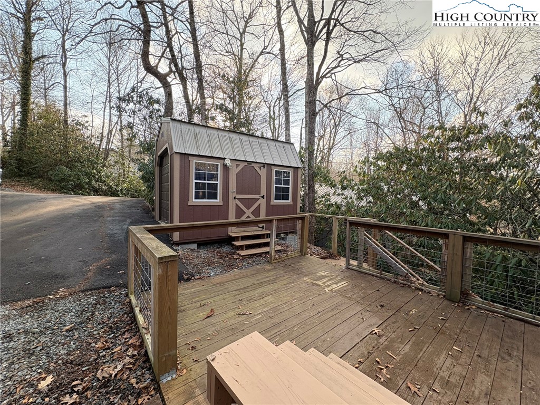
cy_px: 202
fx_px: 218
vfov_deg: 85.7
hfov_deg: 102.1
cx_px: 270
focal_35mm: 14
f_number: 2.2
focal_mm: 2.22
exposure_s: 1/181
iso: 64
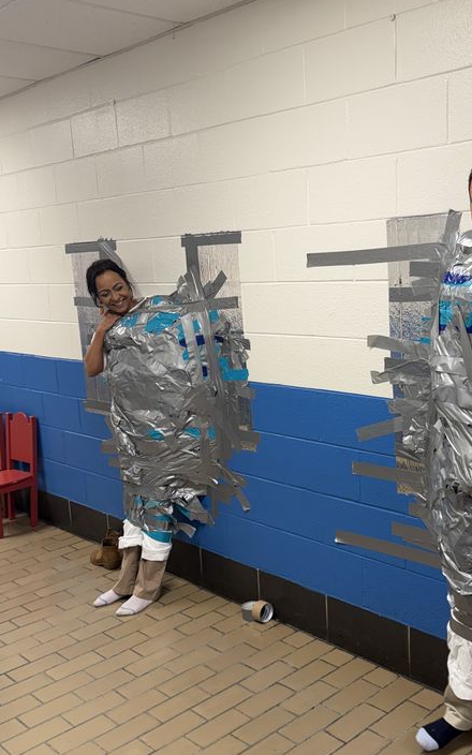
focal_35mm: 37
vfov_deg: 52.7
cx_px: 319
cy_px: 398
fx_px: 762
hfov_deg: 34.1
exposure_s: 1/120
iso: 125
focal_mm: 6.76
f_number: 1.78
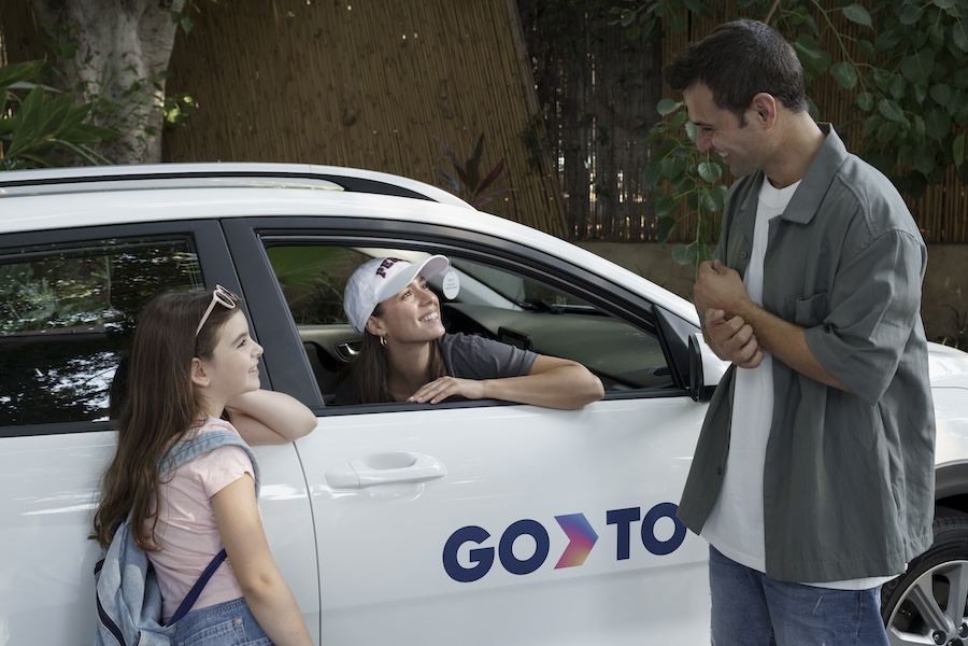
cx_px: 484
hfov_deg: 41.4
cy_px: 323
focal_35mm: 48
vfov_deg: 28.3
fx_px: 1280
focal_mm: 47.6
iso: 800
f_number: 7.1
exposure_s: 1/100
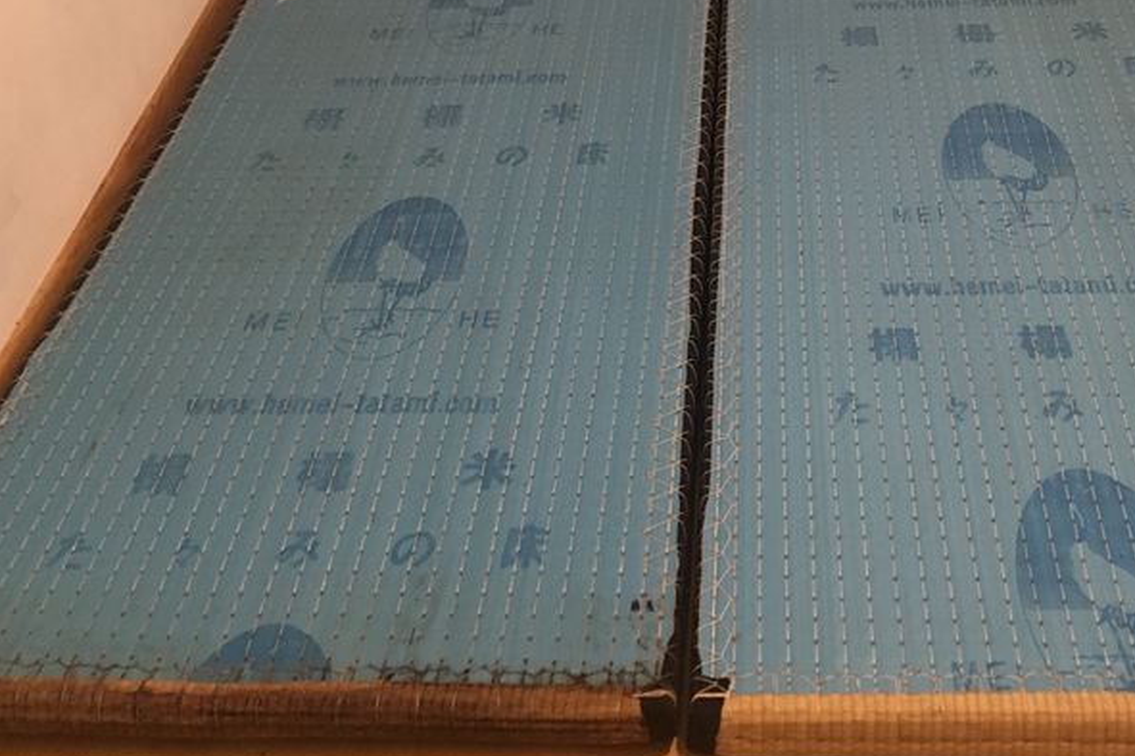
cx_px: 682
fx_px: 1608
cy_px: 167
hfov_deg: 38.7
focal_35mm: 51
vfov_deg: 26.1
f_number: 2.2
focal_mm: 4.15
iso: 200
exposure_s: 1/33
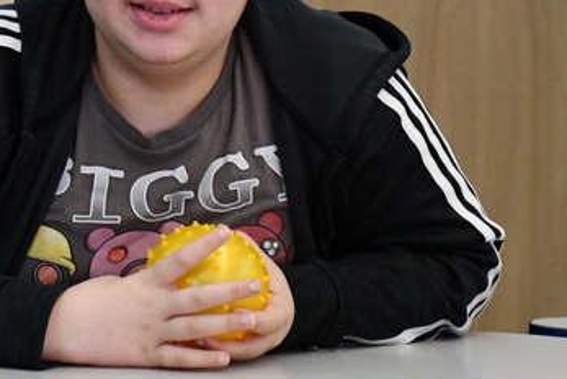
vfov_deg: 3.5
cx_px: 194
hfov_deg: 5.2
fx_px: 6274
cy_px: 123
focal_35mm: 398
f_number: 5.3
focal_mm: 90
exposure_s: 1/125
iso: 4000
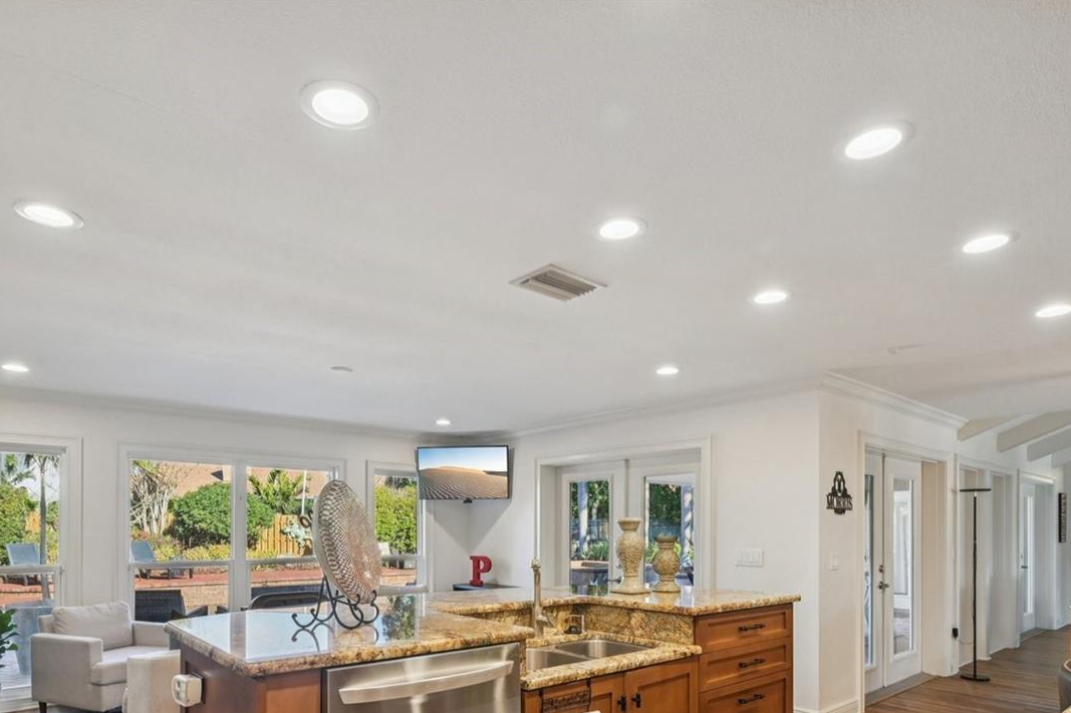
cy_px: 529
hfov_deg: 81.1
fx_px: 625
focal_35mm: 21
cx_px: 494
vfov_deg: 56.7
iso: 400
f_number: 8
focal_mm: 14
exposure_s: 1/50
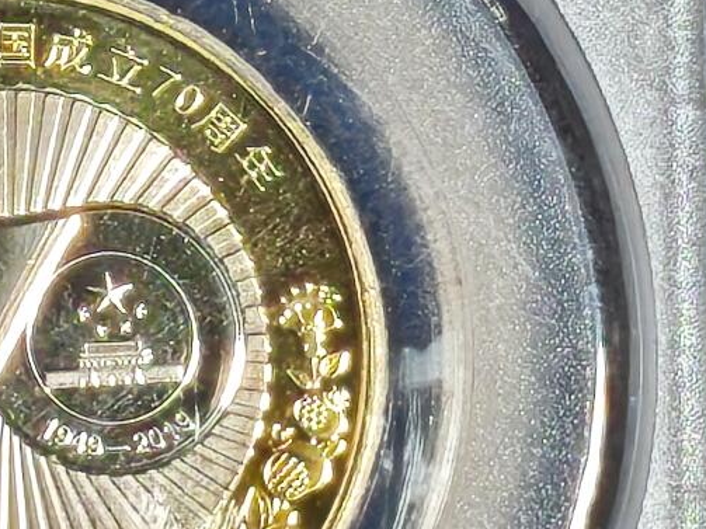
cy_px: 18
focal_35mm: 383
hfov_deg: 5.2
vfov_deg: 3.9
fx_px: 7809
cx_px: 29
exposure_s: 1/560
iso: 50
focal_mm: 4.94
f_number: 1.5
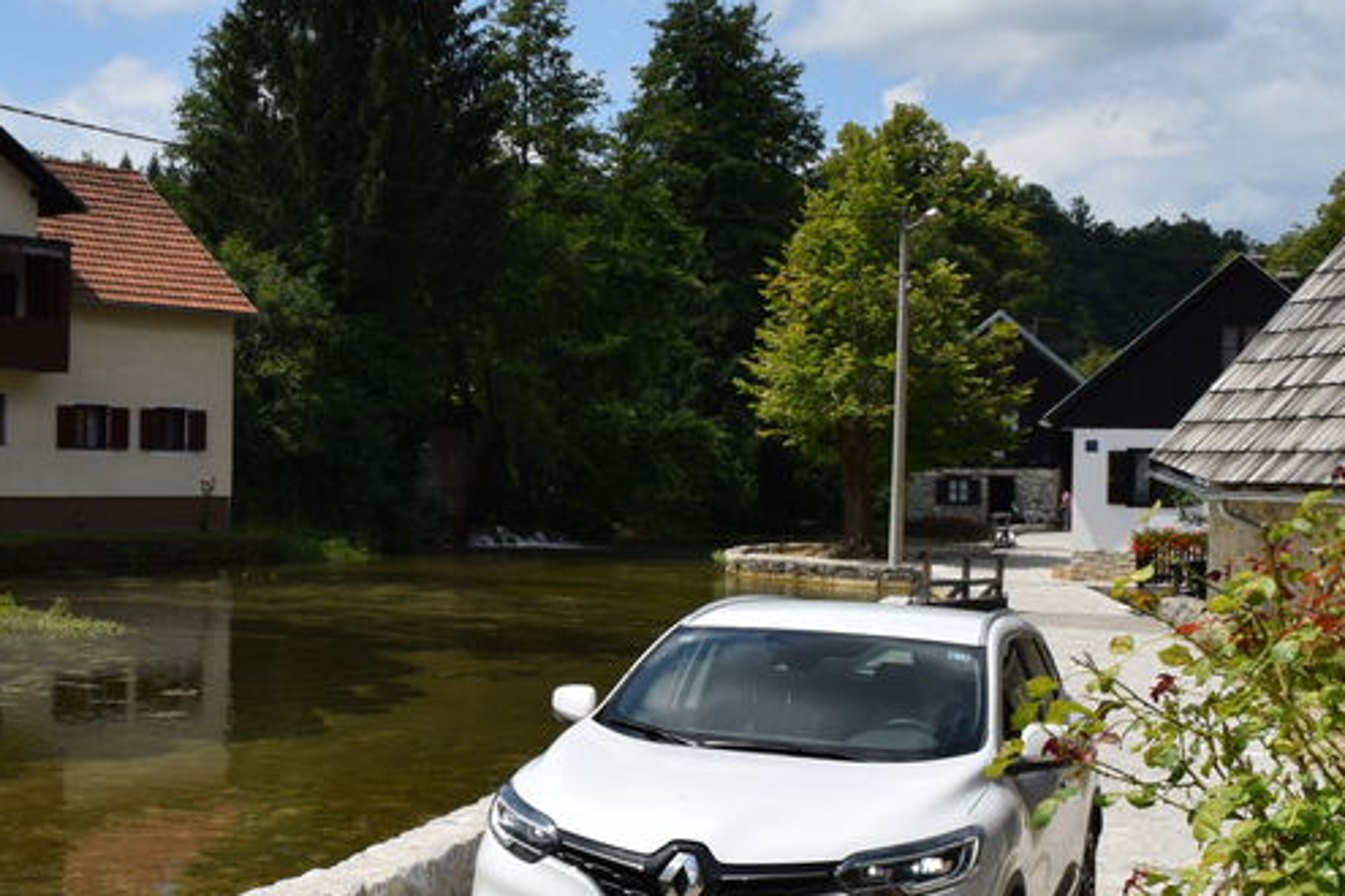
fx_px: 2129
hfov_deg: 34.3
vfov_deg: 23.7
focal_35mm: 57
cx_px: 340
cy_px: 534
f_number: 13
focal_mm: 20
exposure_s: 1/200
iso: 100
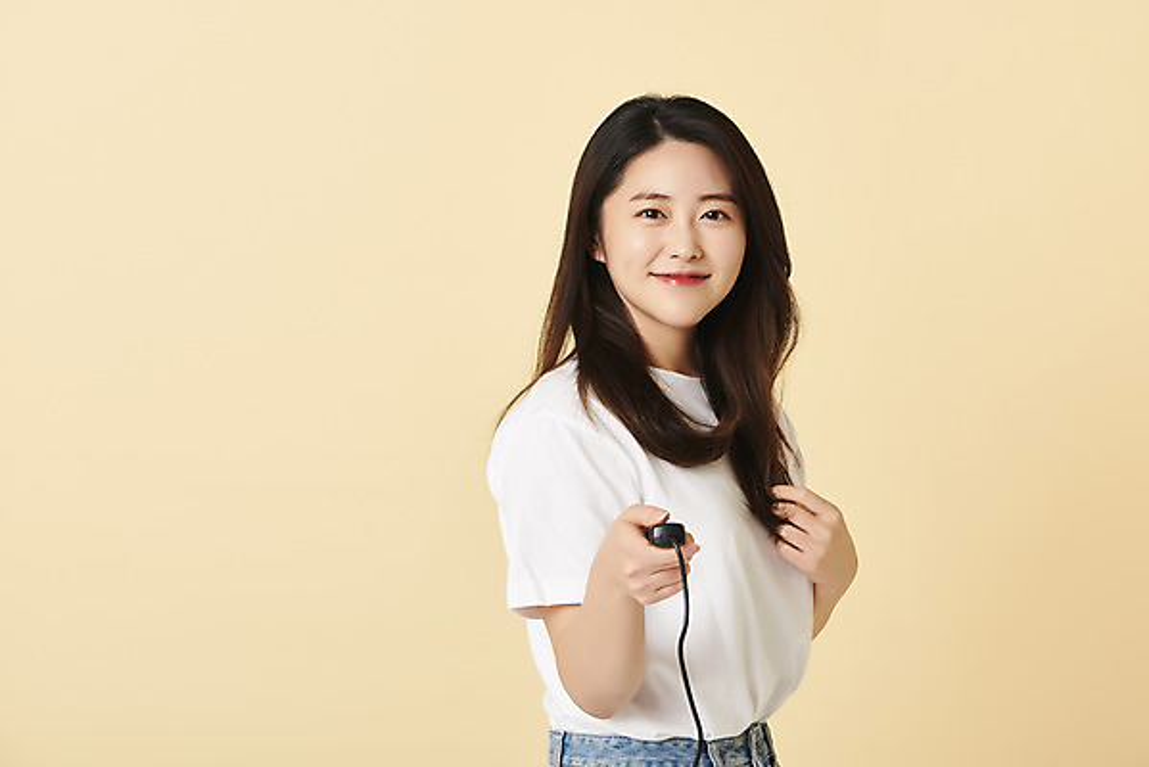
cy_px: 384
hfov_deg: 30.9
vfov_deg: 20.9
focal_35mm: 65
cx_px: 574
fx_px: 2075
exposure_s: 1/125
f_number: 13
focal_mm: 65
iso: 100
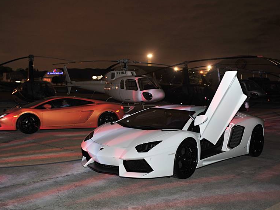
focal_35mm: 44
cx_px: 134
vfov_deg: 32.8
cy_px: 92
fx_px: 356
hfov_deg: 42.9
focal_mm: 34
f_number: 2.8
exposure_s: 1/15
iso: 800
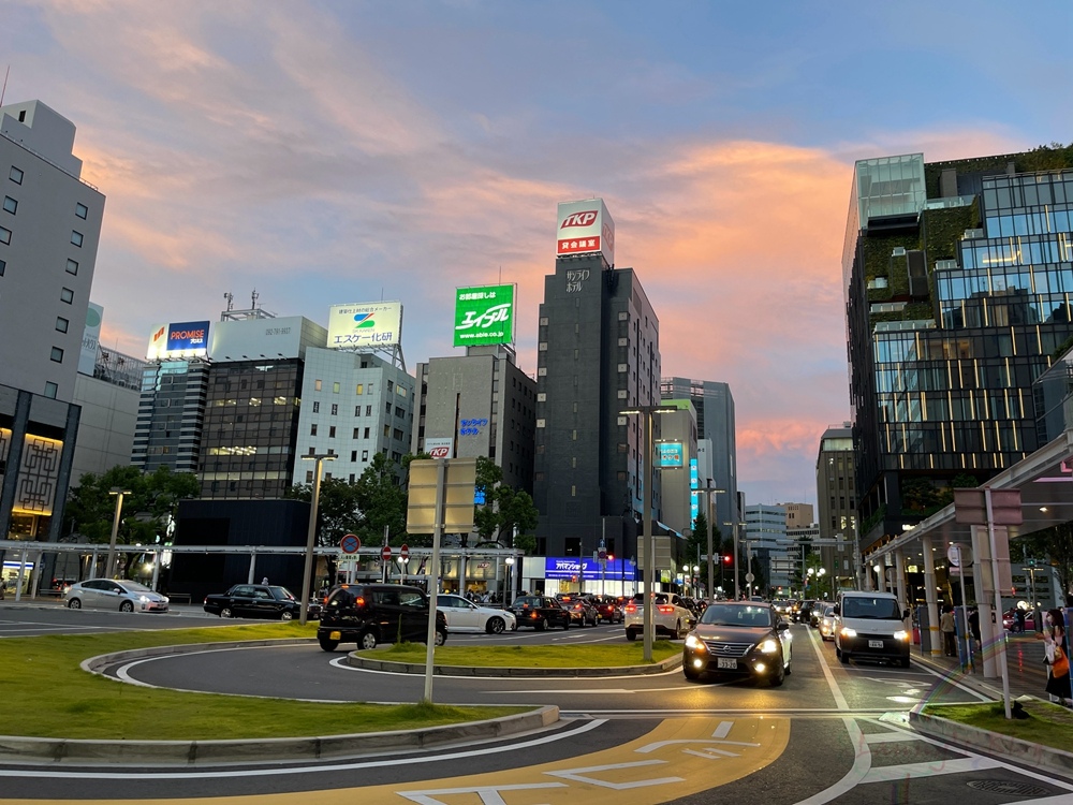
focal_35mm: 26
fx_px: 806
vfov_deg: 53.1
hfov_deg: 67.3
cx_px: 536
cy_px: 402
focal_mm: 5.1
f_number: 1.6
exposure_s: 1/60
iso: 64
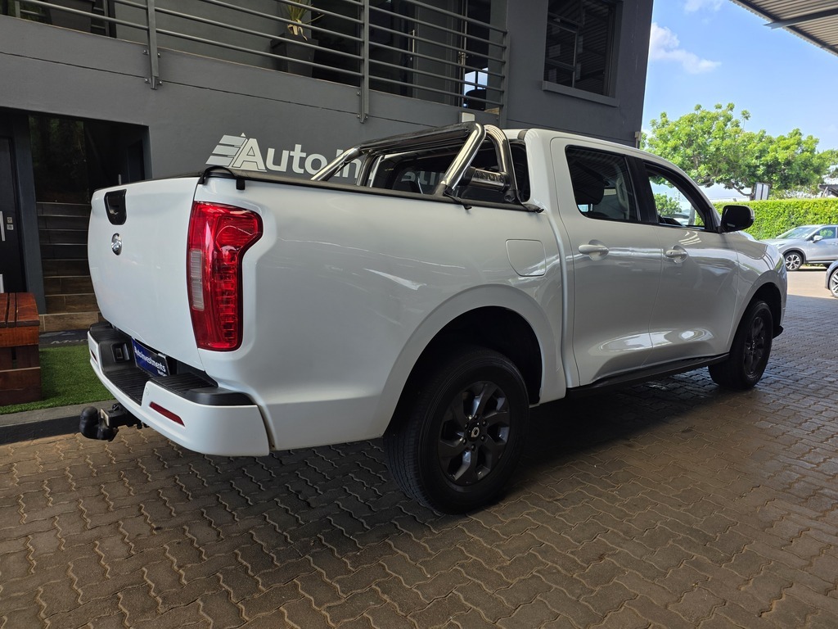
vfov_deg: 58.9
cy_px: 314
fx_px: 557
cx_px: 419
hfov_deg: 73.9
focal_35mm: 23
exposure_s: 1/1290
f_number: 1.7
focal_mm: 6.25
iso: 80
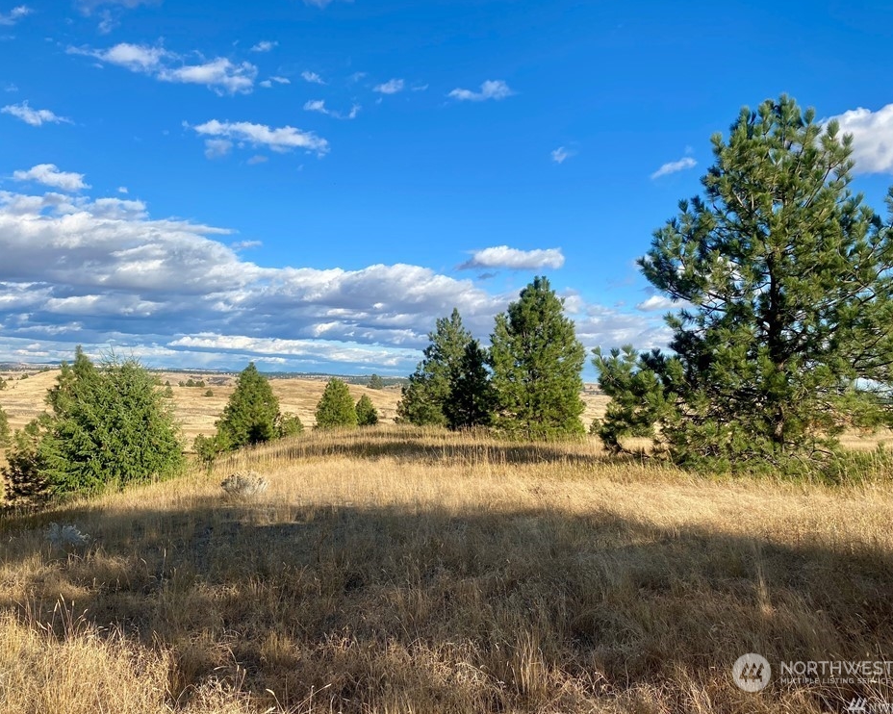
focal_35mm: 28
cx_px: 429
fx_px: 740
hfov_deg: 62.2
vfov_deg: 51.5
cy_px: 348
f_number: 1.8
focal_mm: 4.25
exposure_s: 1/2817
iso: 32
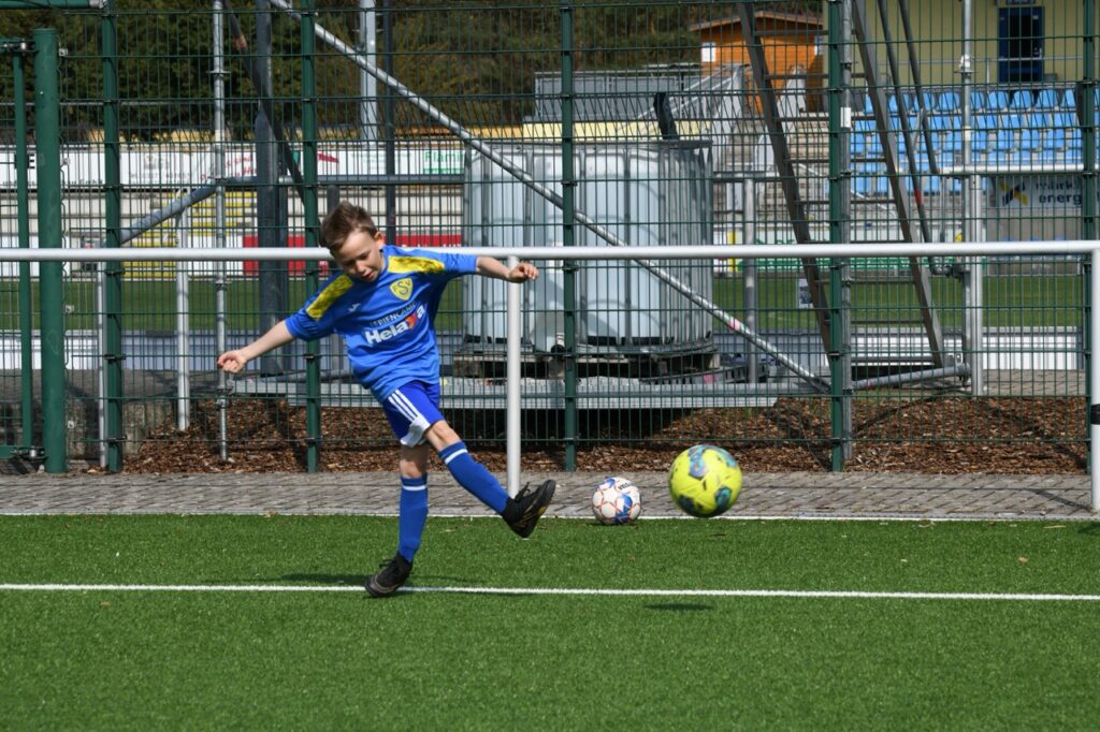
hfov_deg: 11.1
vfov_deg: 7.4
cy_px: 366
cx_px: 550
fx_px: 5651
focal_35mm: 185
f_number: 14
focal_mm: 185
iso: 1250
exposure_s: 1/1250
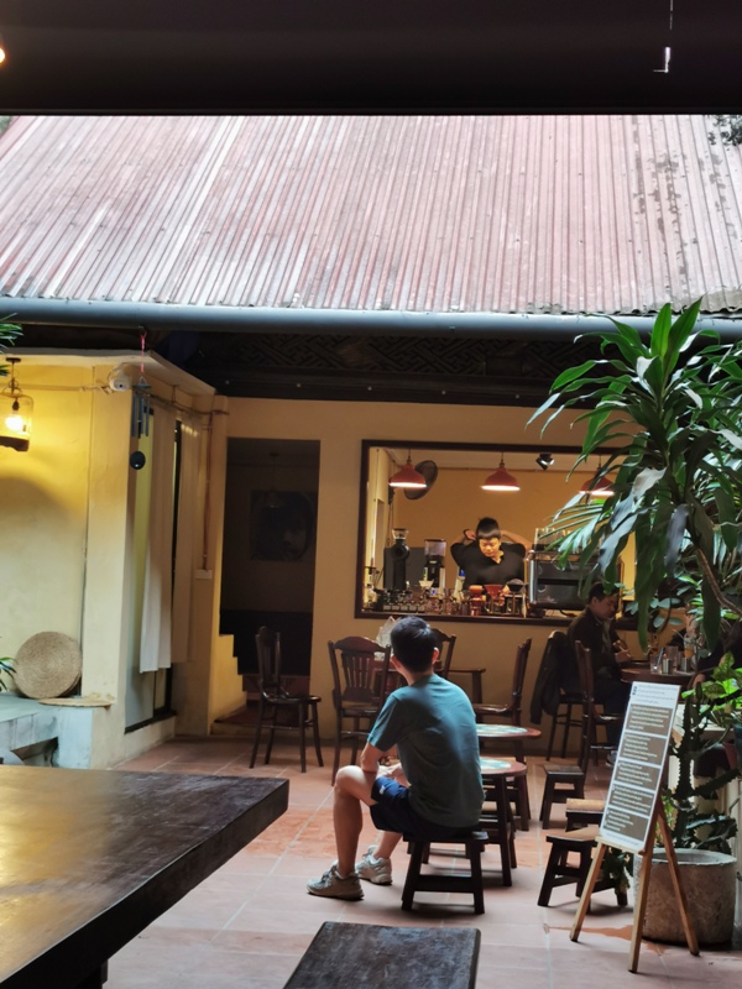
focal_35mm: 59
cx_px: 371
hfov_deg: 24.8
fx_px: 1686
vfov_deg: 32.7
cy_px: 494
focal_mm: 5.56
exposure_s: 1/100
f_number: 1.6
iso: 125
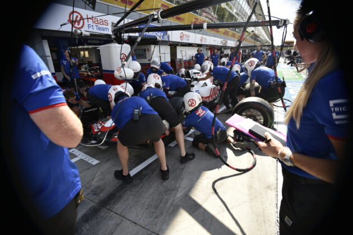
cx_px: 176
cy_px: 118
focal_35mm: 18
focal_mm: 18
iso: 400
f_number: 5.6
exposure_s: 1/800
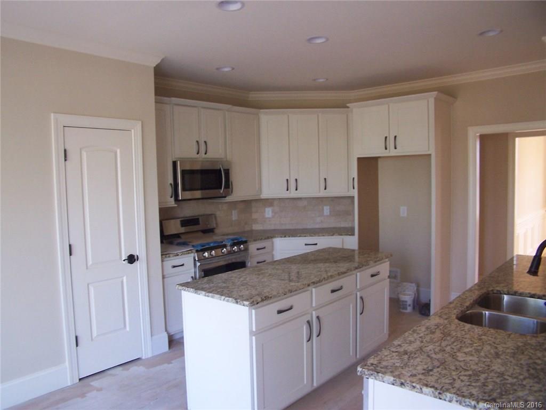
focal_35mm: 38
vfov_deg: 37.7
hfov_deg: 49.0
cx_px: 273
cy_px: 205
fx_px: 599
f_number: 2.8
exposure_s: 1/15
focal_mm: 6.3
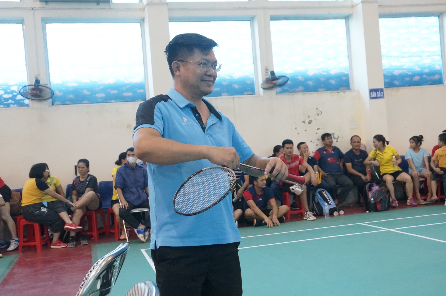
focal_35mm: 42
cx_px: 223
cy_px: 148
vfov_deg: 31.8
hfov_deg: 46.5
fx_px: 520
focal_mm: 28
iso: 3200
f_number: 5.6
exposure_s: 1/125
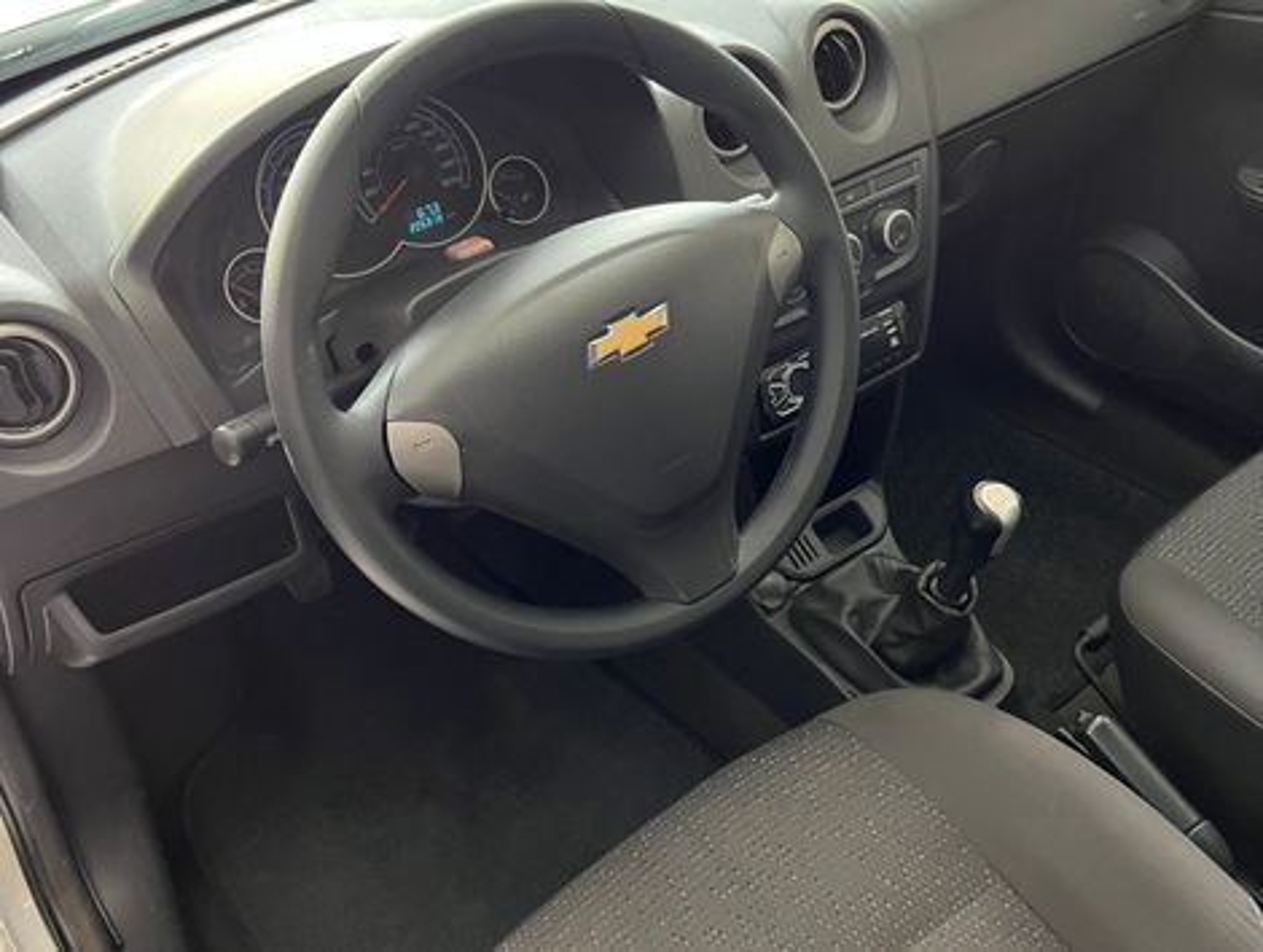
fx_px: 950
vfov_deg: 53.2
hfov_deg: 67.2
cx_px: 632
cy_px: 476
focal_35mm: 26
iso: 160
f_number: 1.5
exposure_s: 1/60
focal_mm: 5.7
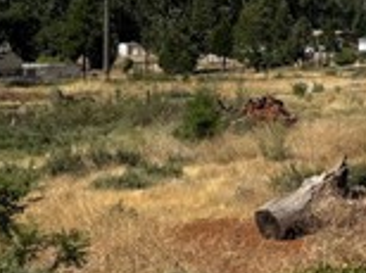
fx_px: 1056
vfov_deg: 14.3
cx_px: 608
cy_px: -45
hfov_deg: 17.0
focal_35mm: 100
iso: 80
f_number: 1.78
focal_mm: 6.76
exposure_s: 1/5814
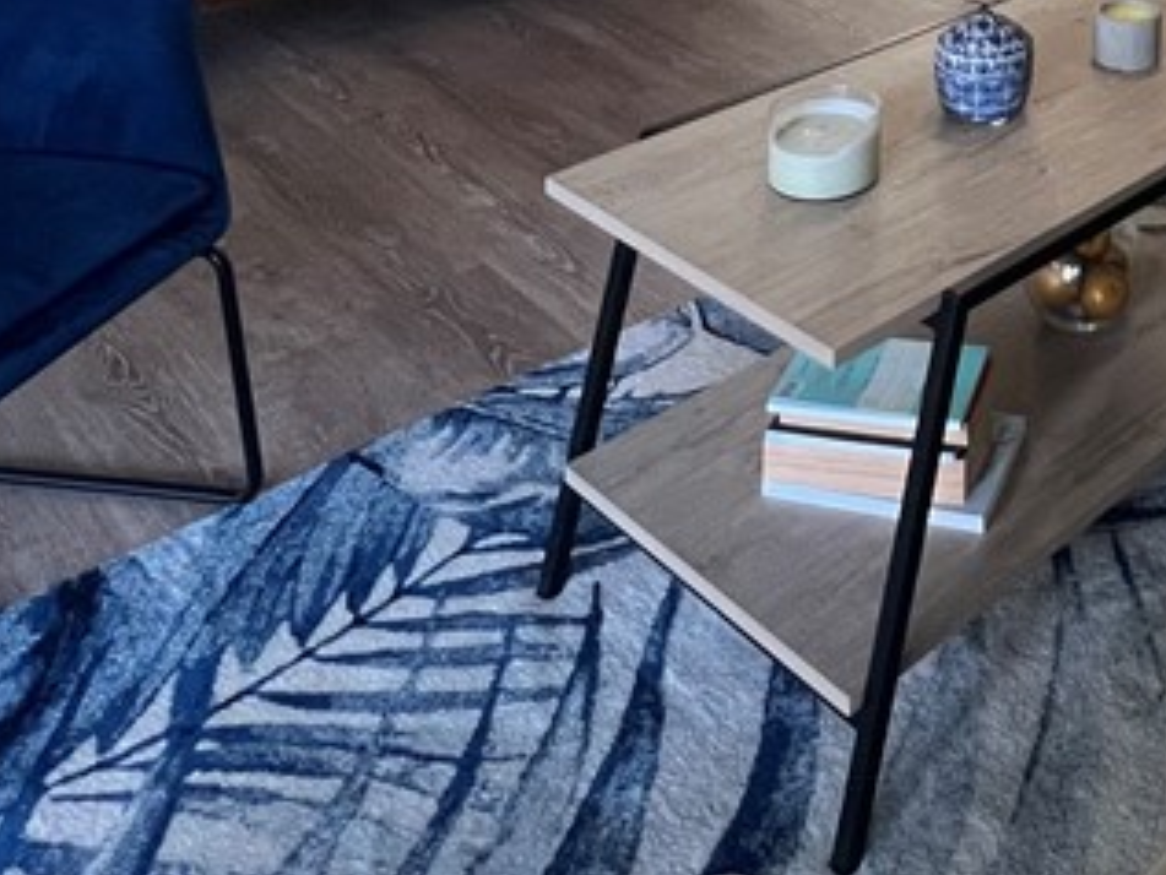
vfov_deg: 25.1
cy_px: -474
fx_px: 1415
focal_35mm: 42
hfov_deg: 40.0
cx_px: 1133
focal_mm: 1.57
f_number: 1.8
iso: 160
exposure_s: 1/60
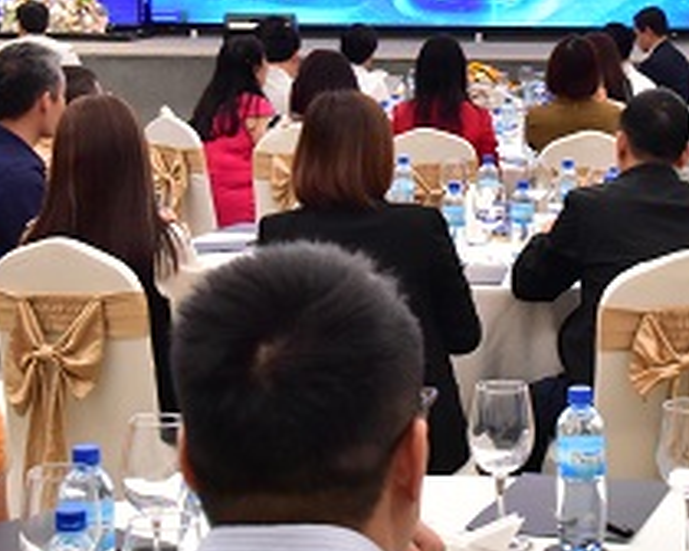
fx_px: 2080
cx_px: 443
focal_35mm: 102
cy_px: 82
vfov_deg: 15.0
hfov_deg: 18.8
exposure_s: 1/40
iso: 3600
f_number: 10
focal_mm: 38
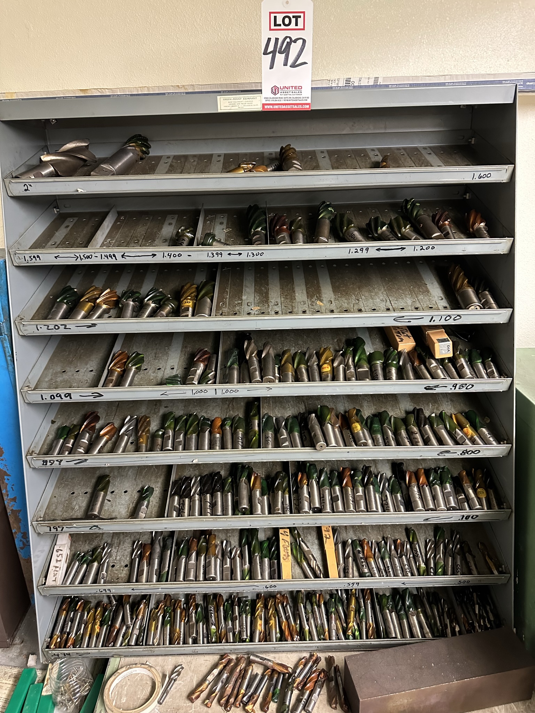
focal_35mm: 24
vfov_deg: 71.6
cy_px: 356
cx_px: 268
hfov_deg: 56.8
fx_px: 495
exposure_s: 1/60
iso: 640
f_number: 1.78
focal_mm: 6.86
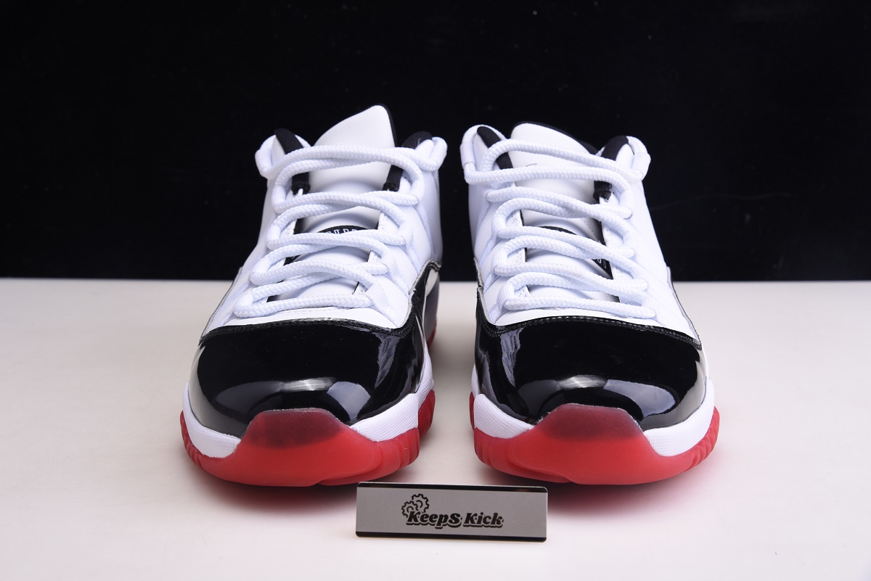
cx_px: 436
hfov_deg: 30.9
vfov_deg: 20.9
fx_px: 1573
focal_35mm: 65
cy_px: 290
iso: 100
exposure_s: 1/125
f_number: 11
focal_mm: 65
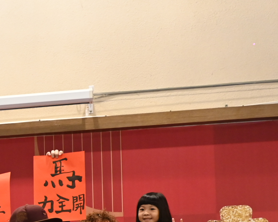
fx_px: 873
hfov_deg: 16.3
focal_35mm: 106
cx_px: -160
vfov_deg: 14.0
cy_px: 279
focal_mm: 25.5
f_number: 4.2
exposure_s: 1/125
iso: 2000
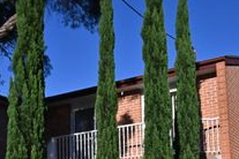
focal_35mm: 68
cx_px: 136
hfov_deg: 29.6
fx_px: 451
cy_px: 166
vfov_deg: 19.3
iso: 3200
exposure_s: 1/2000
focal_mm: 30
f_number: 22
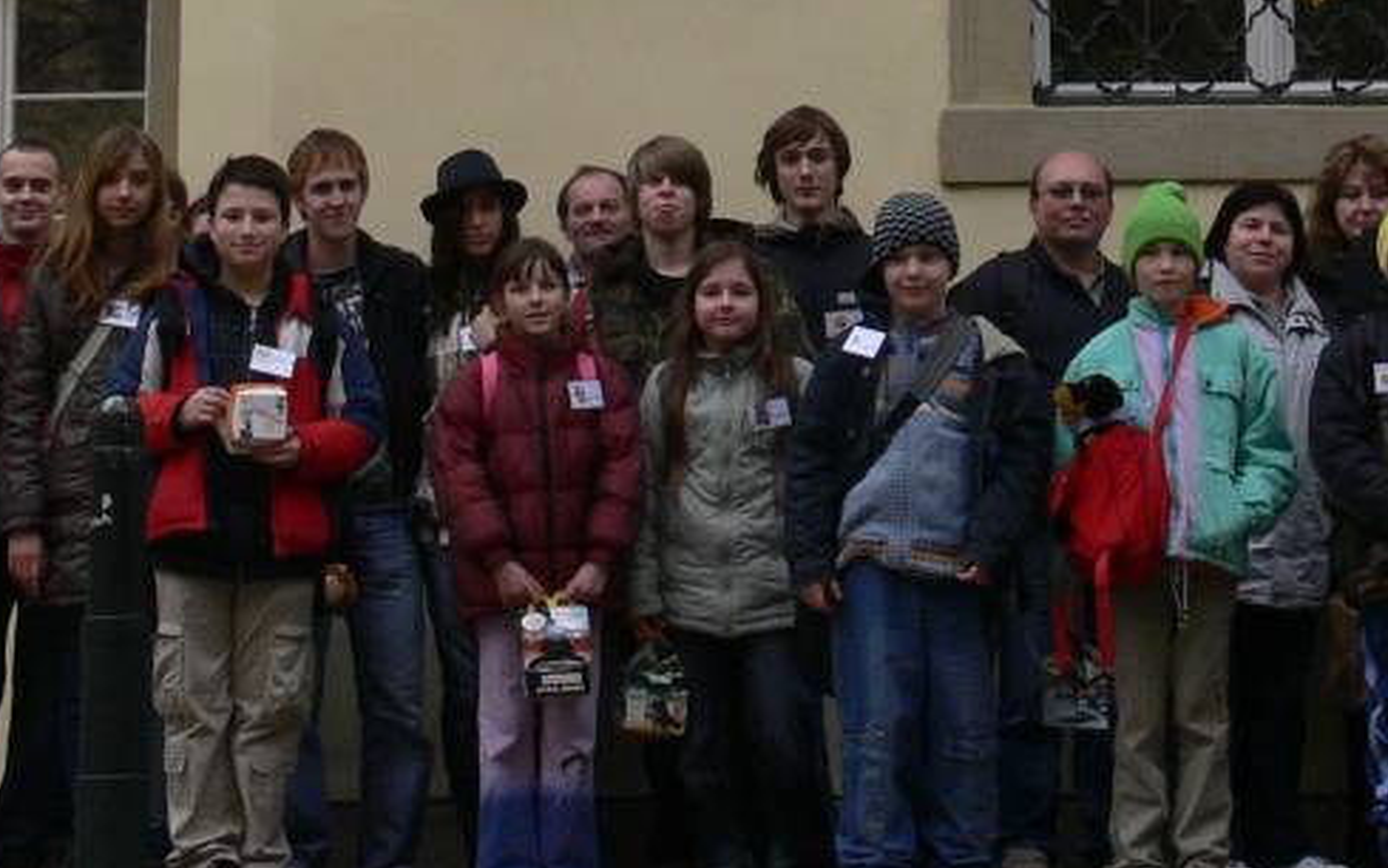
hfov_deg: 15.7
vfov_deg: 9.6
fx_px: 5033
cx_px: 766
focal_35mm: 133
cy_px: -455
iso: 100
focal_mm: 10
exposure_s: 1/100
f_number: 4.5
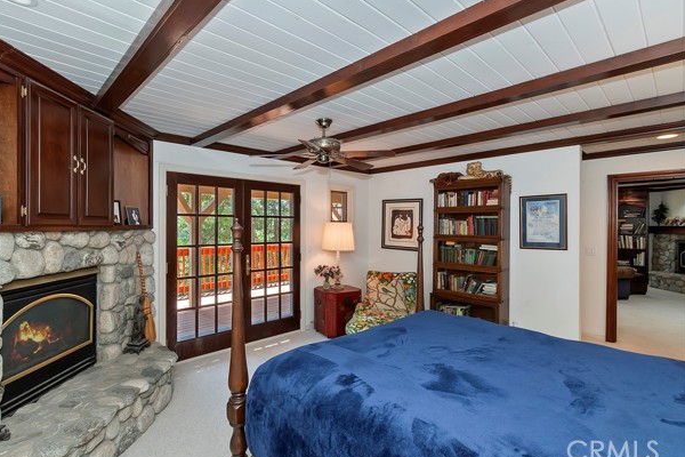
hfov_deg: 96.6
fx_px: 304
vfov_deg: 73.7
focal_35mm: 16
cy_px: 223
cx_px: 322
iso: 400
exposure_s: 1/30
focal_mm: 10
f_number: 8
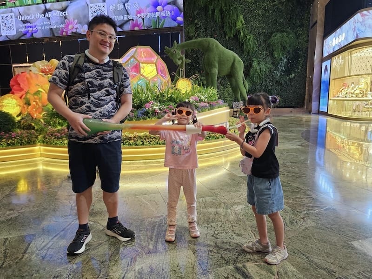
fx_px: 247
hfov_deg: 73.9
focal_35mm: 23
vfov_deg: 58.9
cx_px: 186
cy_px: 140
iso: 250
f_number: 1.7
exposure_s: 1/50.3
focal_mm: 6.3
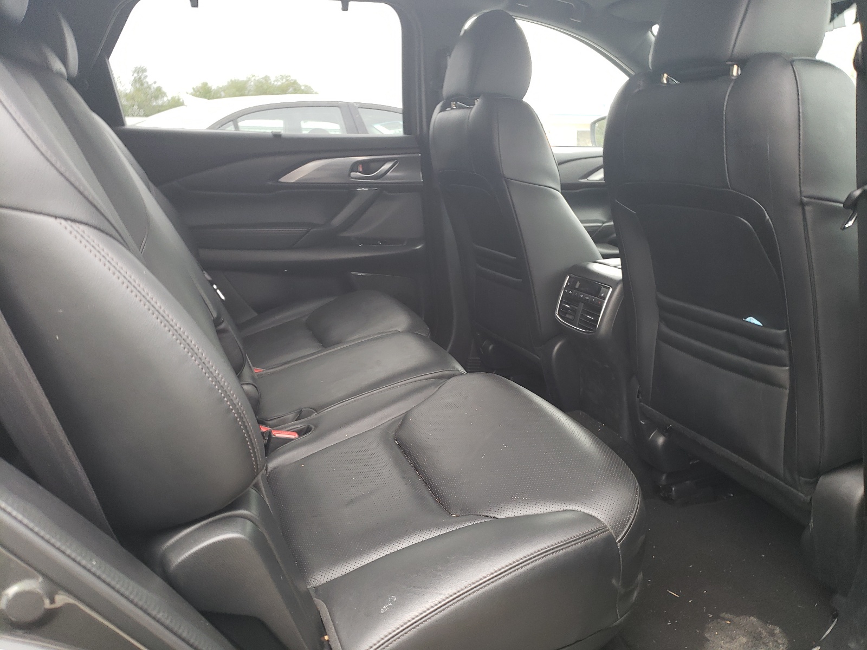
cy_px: 325
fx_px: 651
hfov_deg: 67.3
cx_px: 434
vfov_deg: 53.1
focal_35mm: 26
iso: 76
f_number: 1.5
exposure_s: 1/60.2
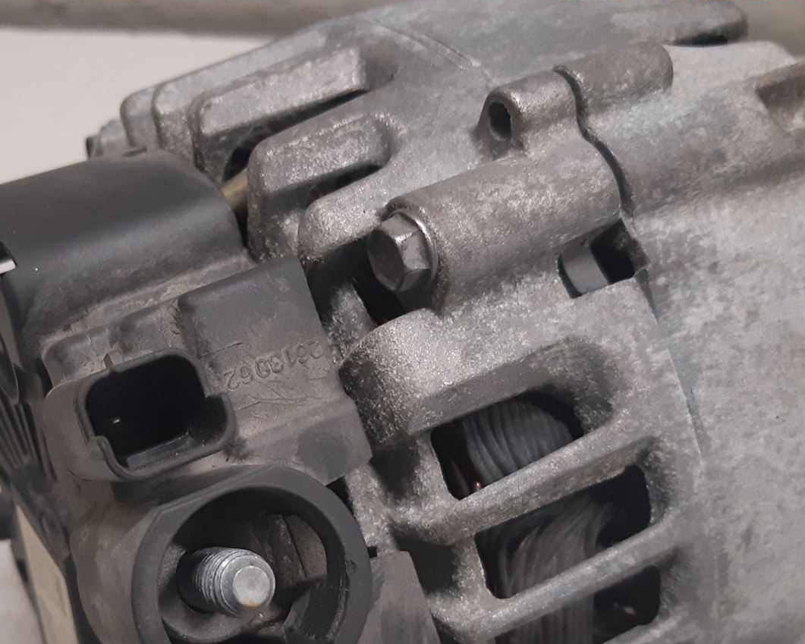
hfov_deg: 37.5
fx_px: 1168
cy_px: 452
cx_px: 249
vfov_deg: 30.5
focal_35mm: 49
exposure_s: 1/50
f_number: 1.7
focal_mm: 3.93
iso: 200
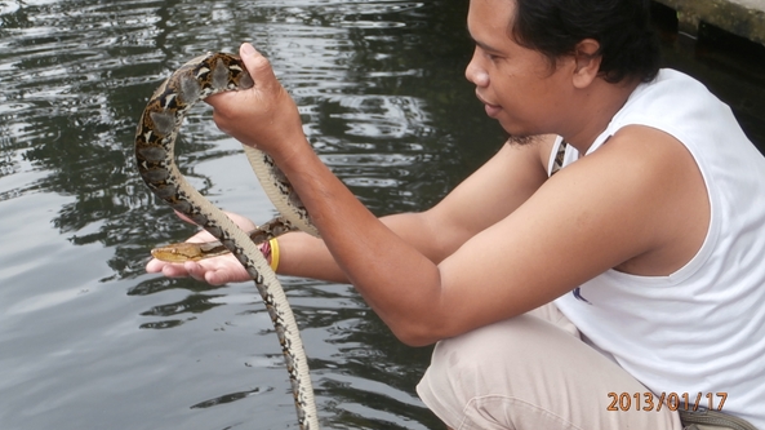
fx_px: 1521
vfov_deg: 16.1
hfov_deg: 28.2
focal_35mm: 75
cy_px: 172
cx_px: 386
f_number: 4.7
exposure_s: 1/100
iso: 100
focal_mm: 12.1
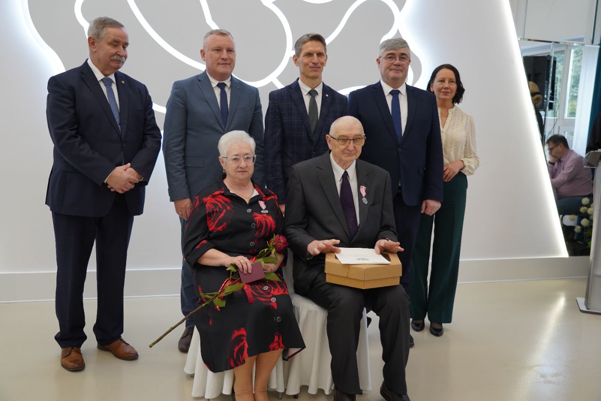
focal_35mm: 35
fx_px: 584
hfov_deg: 54.4
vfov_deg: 37.9
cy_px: 200
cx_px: 300
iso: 1250
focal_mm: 35
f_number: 4
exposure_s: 1/125
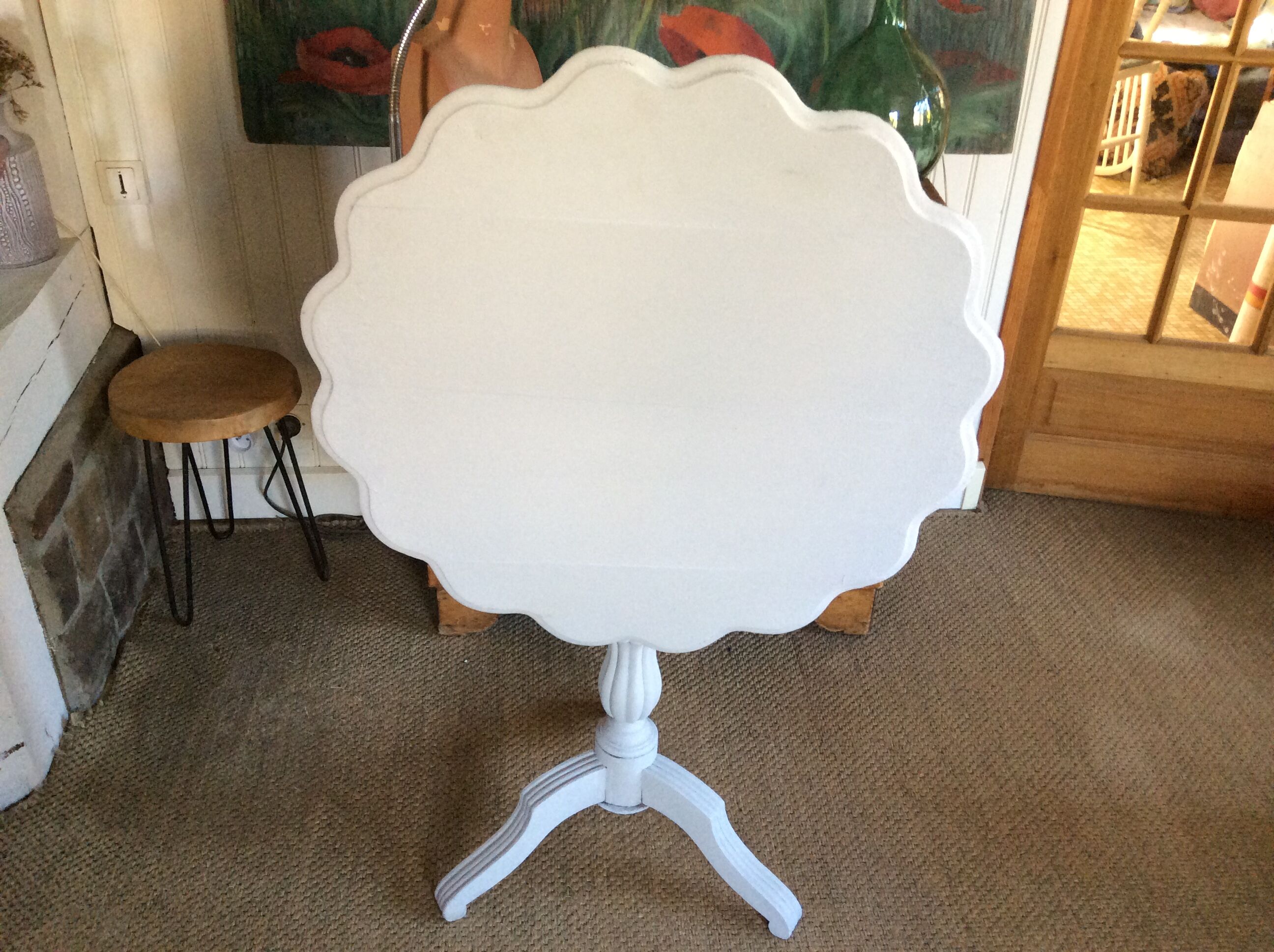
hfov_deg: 56.9
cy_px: 476
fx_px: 1176
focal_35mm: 32
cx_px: 637
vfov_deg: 44.1
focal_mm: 3.3
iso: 160
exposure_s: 1/25
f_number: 2.4
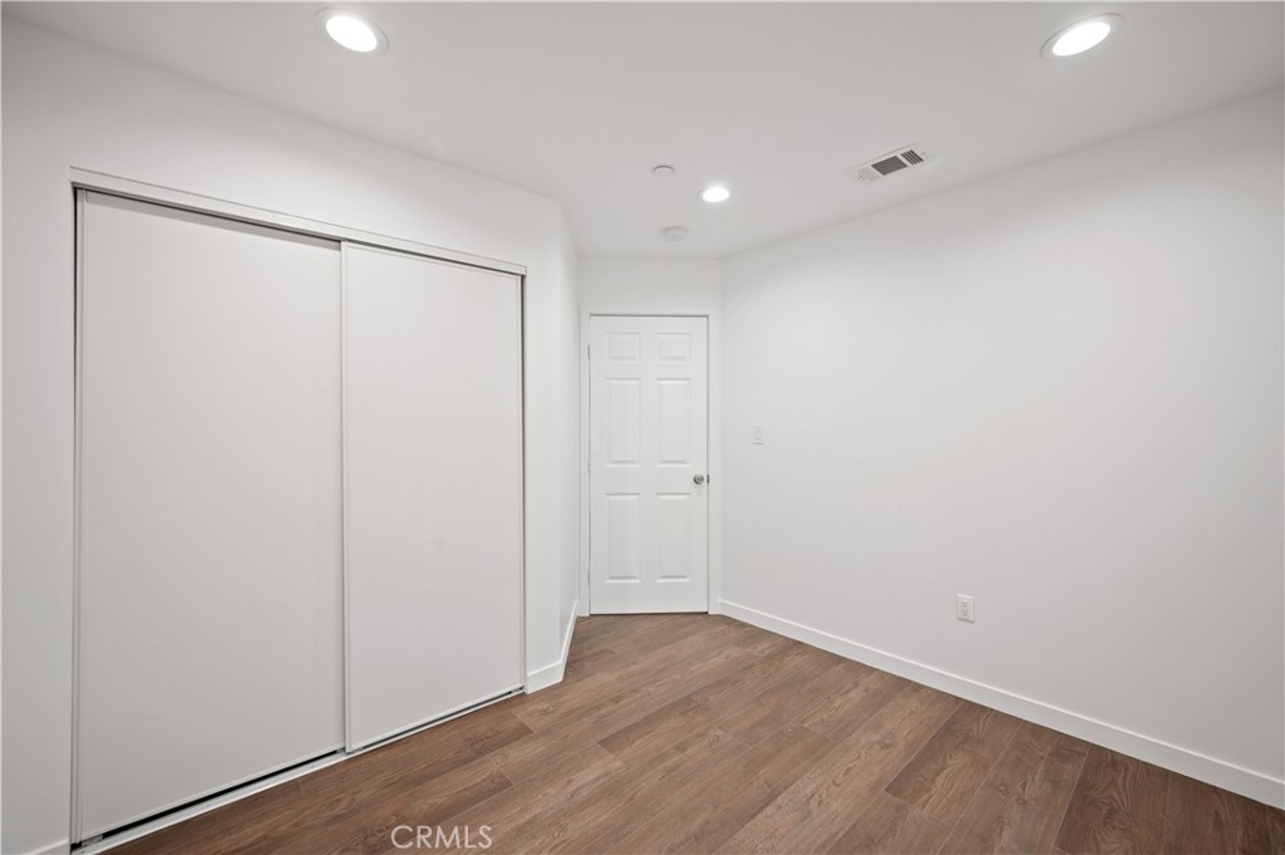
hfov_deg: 104.3
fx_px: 499
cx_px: 642
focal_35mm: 14
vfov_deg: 81.1
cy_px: 428
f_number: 8
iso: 100
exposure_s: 1/1.67
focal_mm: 14
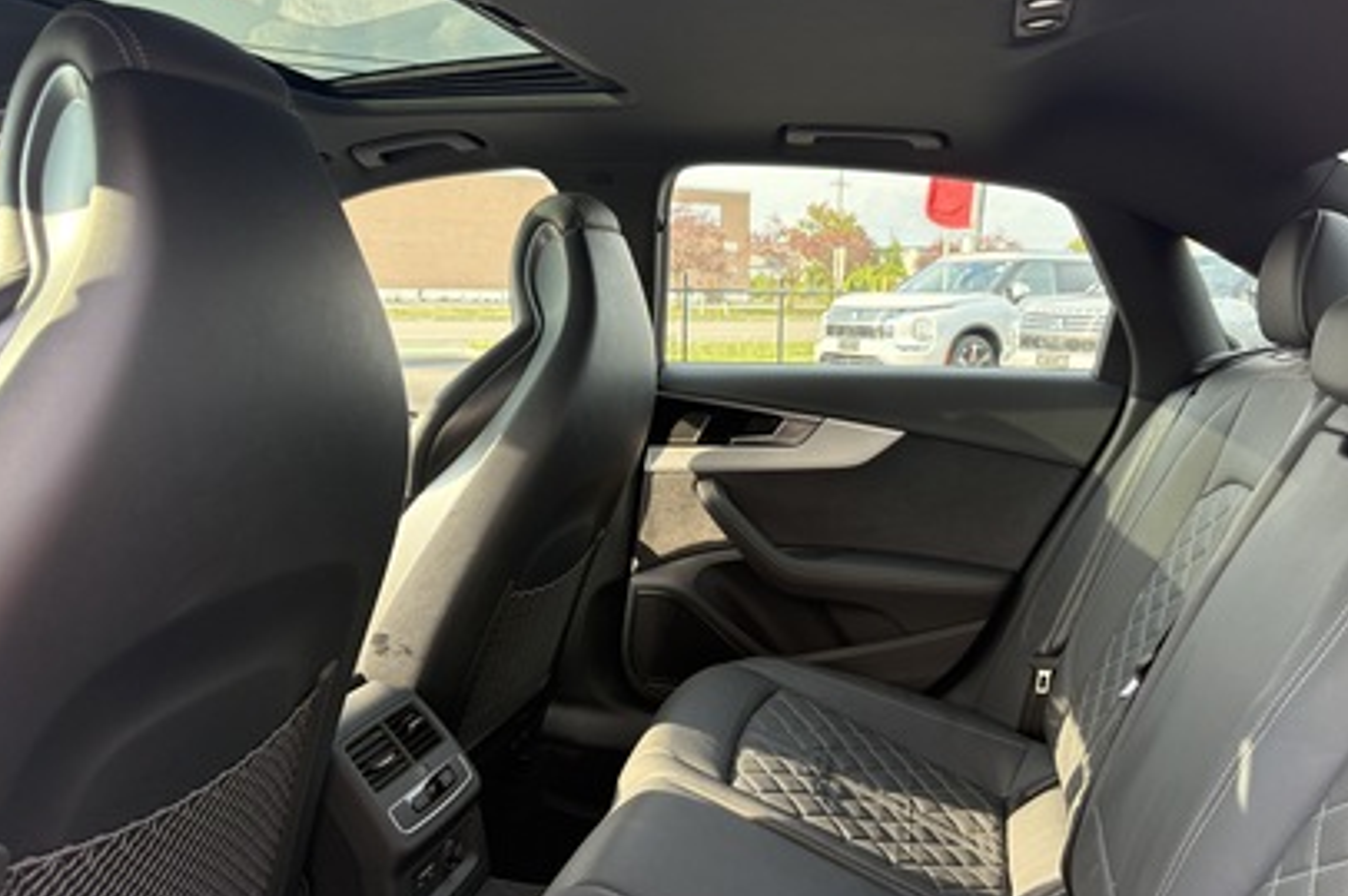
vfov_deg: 46.3
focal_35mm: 28
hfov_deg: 65.5
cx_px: 677
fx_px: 1048
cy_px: 426
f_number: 1.6
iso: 64
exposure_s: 1/250
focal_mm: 5.96
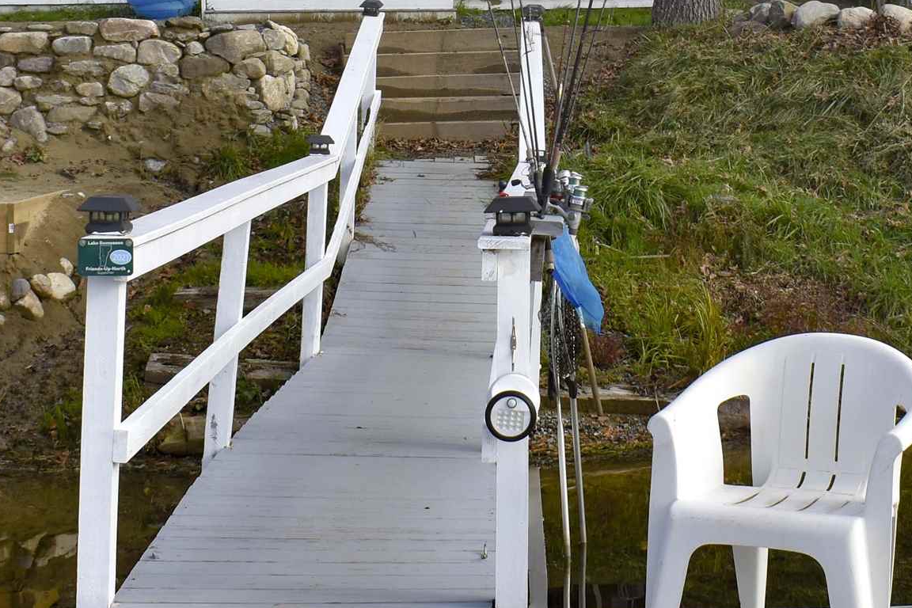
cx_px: 588
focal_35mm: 72
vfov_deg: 18.4
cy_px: -18
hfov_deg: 27.9
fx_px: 1824
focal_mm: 18
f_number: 8
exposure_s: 1/250
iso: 180
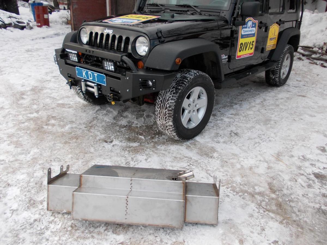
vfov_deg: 49.7
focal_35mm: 28
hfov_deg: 63.4
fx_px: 265
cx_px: 164
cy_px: 122
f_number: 2.7
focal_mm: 4
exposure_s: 1/320
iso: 80
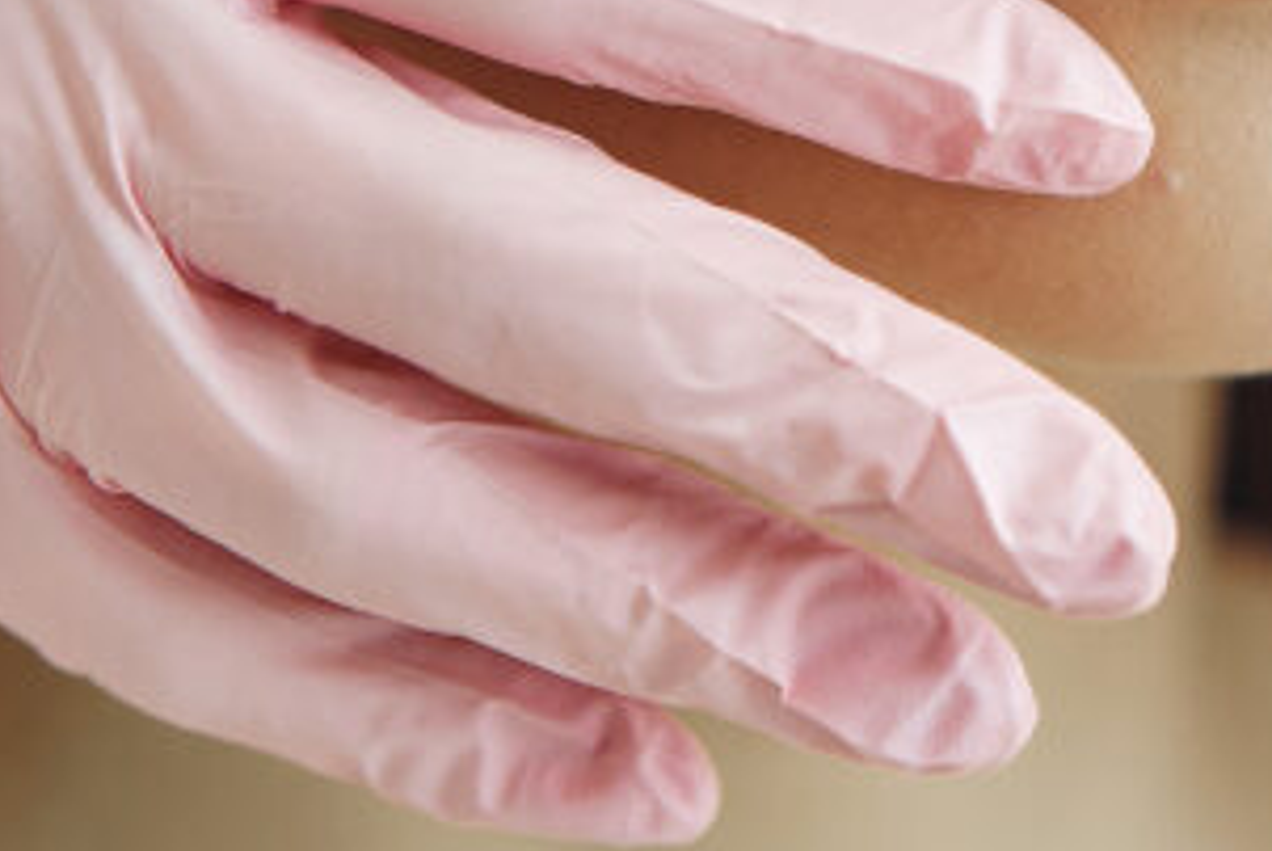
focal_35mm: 288
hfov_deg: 7.1
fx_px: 10186
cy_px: -402
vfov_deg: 4.8
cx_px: 1436
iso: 250
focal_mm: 85
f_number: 2.2
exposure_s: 1/250
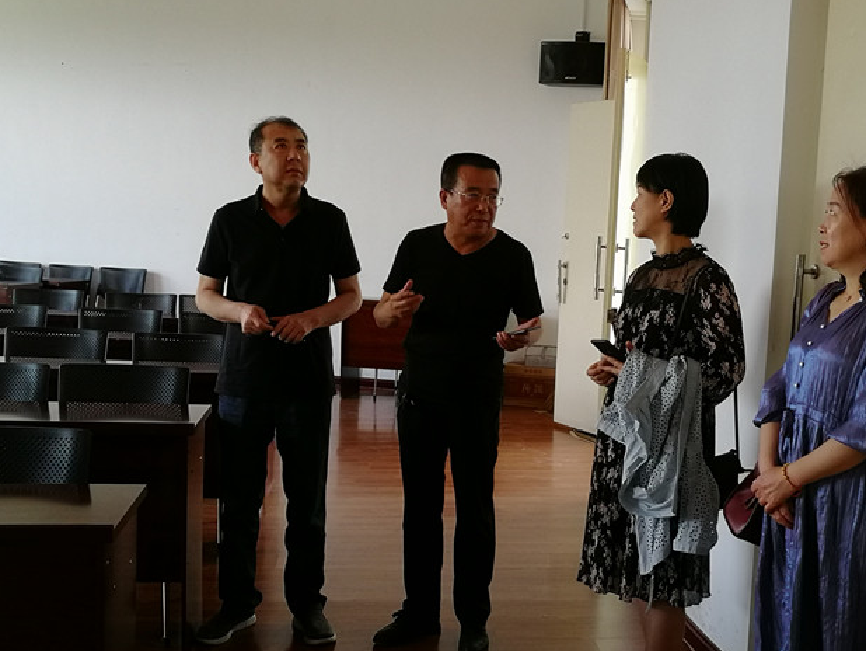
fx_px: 1101
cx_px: 510
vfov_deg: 32.9
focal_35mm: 44
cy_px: 334
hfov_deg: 42.8
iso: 250
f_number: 2.2
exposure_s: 1/100
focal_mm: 3.95
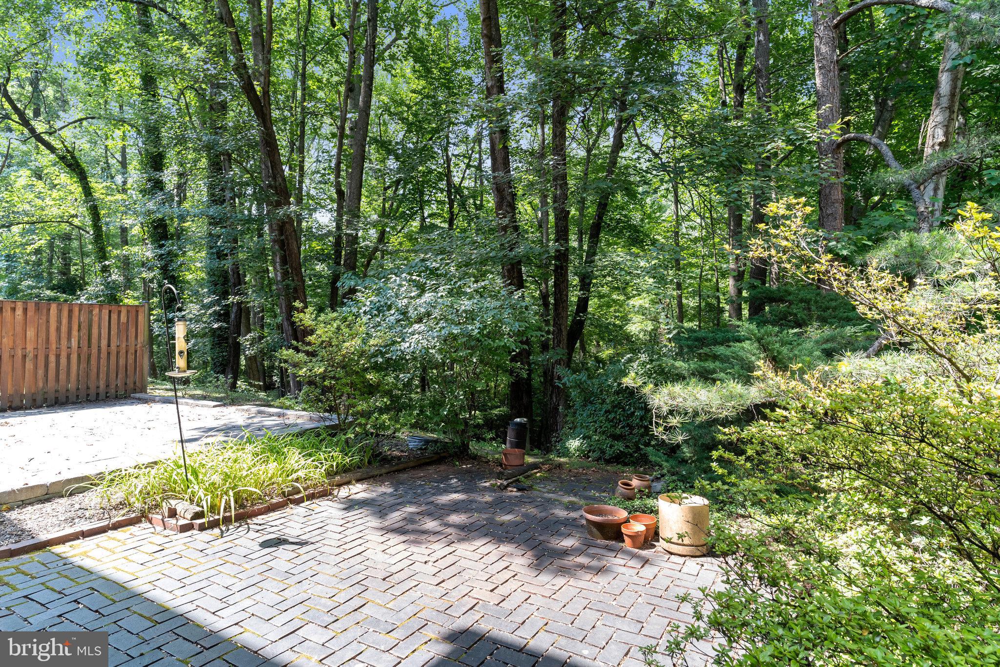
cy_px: 334
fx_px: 528
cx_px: 500
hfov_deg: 86.9
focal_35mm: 19
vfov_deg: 64.5
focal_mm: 19
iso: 1250
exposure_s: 1/80
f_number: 8
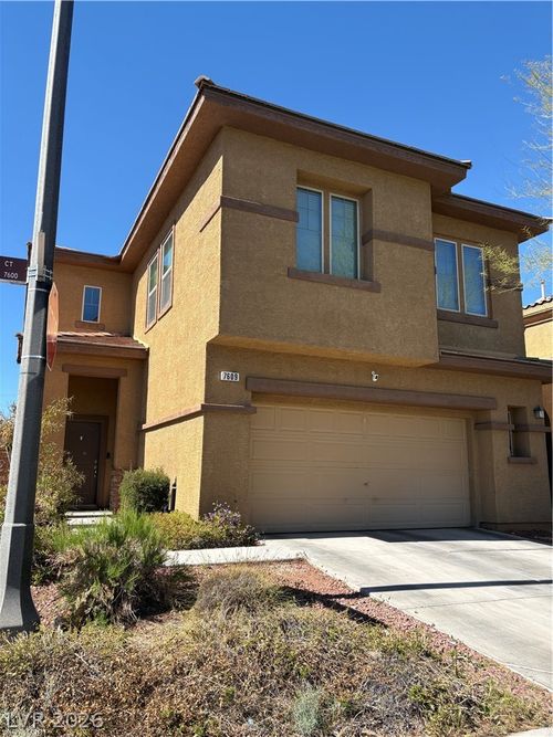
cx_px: 276
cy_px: 368
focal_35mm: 26
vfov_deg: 67.3
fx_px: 554
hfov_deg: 53.0
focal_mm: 5.96
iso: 50
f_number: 1.6
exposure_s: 1/2364
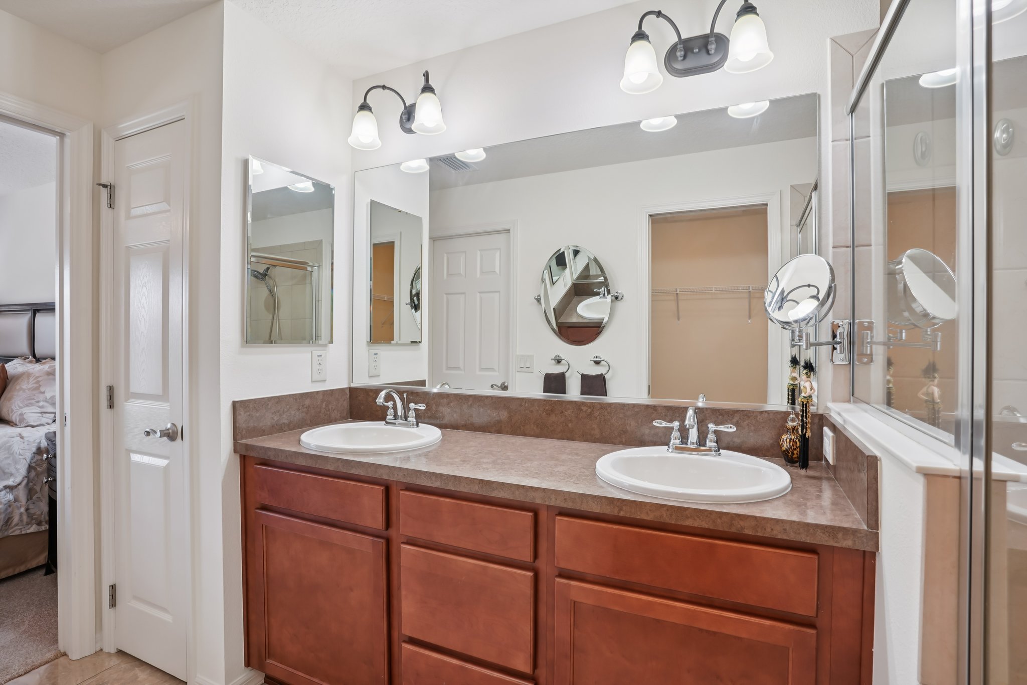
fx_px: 485
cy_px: 342
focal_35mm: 17
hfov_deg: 93.3
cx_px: 514
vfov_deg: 70.4
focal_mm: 17
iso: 100
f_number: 8
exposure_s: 1/5
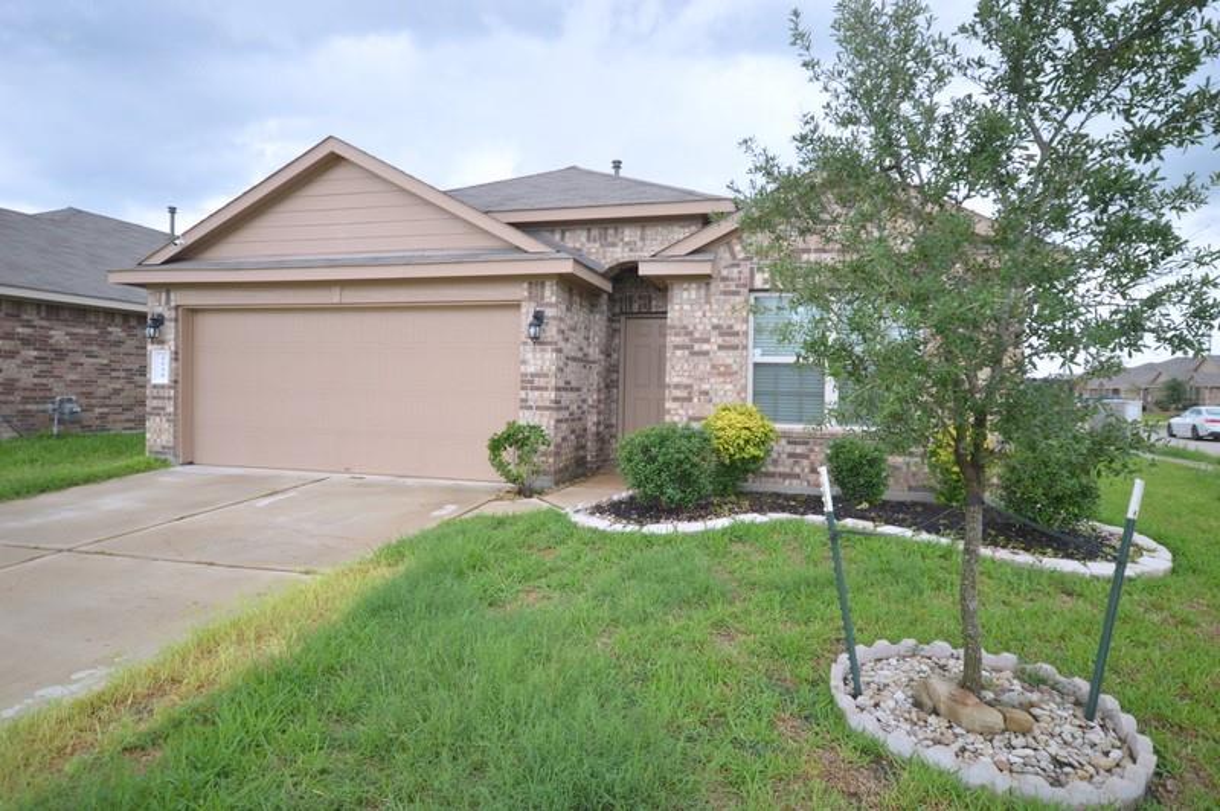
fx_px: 660
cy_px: 406
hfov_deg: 85.5
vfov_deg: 63.1
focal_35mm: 20
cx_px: 610
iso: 180
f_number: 5.6
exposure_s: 1/125
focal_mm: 13
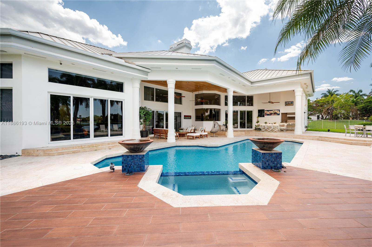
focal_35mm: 14
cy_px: 124
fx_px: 145
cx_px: 186
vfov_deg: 81.1
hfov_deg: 104.3
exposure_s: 1/160
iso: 200
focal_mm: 14
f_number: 8
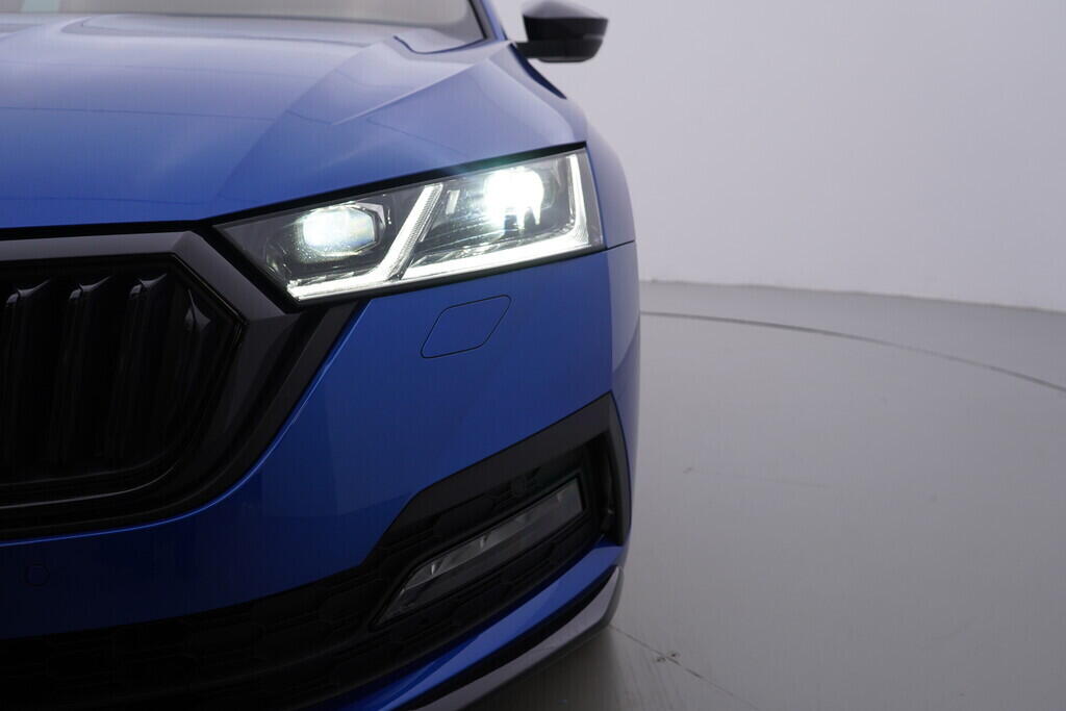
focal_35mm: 36
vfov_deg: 36.9
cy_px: 356
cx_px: 533
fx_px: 1066
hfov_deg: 53.1
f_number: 4.5
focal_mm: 24
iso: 125
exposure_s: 1/100
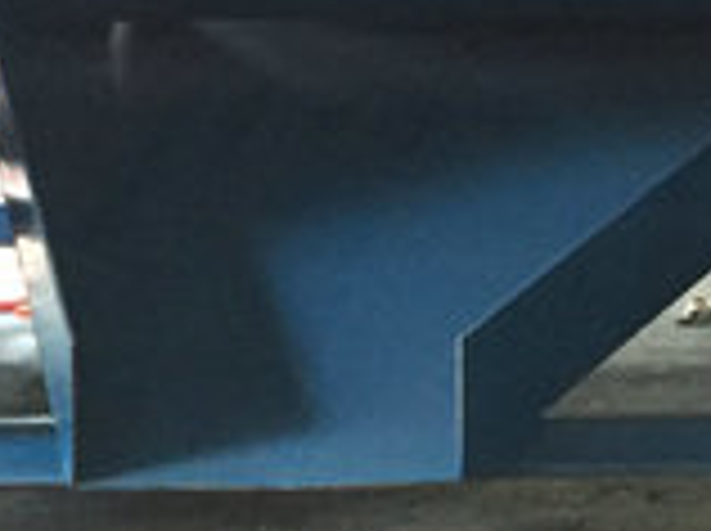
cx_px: 1544
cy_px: -378
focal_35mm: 184
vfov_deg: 7.8
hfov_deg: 9.8
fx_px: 3774
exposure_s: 1/10
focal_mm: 4.15
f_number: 2.2
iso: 100
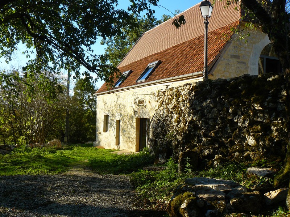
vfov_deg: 39.7
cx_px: 145
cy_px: 108
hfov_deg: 51.4
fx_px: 302
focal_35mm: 36
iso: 100
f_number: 5
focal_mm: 6
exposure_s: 1/250
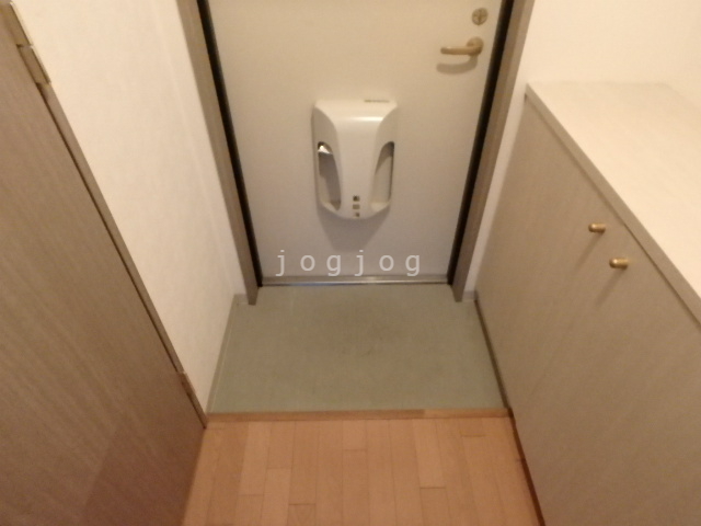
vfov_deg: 63.4
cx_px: 350
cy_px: 263
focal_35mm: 21
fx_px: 425
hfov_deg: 79.0
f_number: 3.5
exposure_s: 1/40
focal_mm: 3.7
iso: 1250
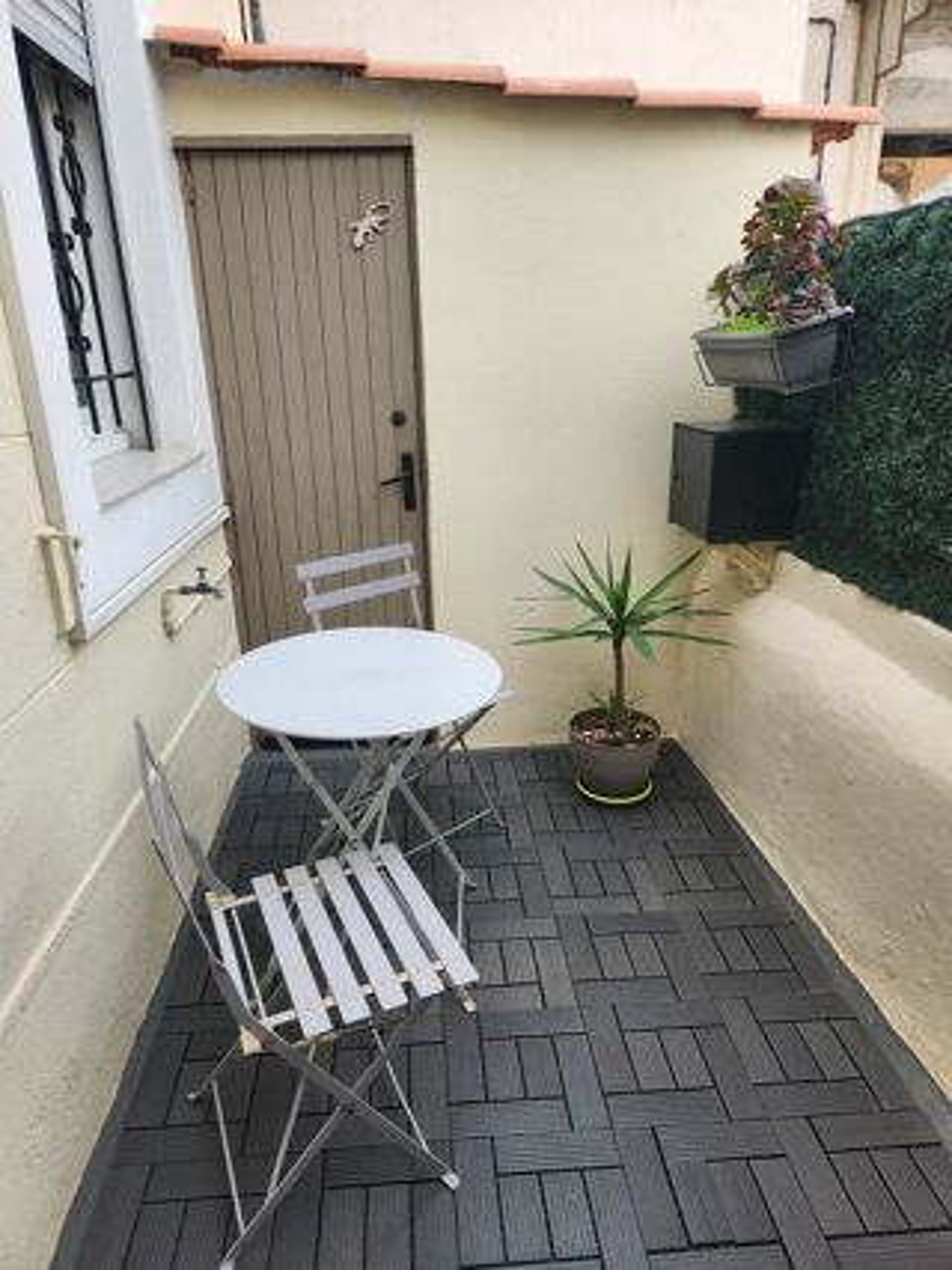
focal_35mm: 23
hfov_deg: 58.9
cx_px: 476
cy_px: 635
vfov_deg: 73.9
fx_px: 844
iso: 20
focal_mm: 5.4
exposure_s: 1/322
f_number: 1.8
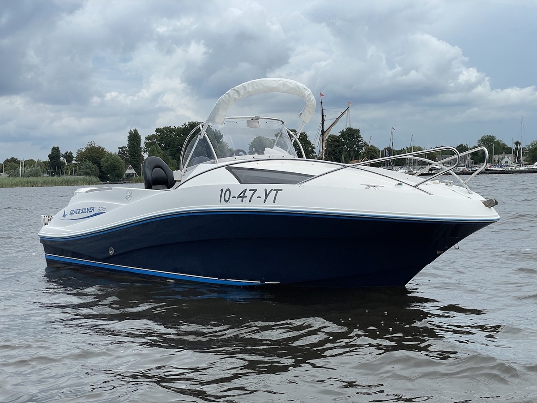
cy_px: 202
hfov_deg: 36.8
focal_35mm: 52
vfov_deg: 28.0
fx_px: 807
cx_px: 268
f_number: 2
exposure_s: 1/2398
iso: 25
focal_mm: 6
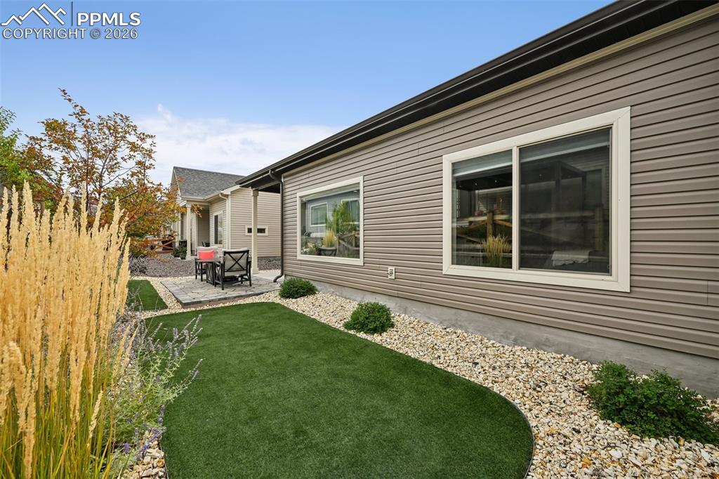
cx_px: 360
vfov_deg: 77.3
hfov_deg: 100.4
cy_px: 240
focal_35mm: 15
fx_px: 299
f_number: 11
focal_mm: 15
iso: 100
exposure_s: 1/50
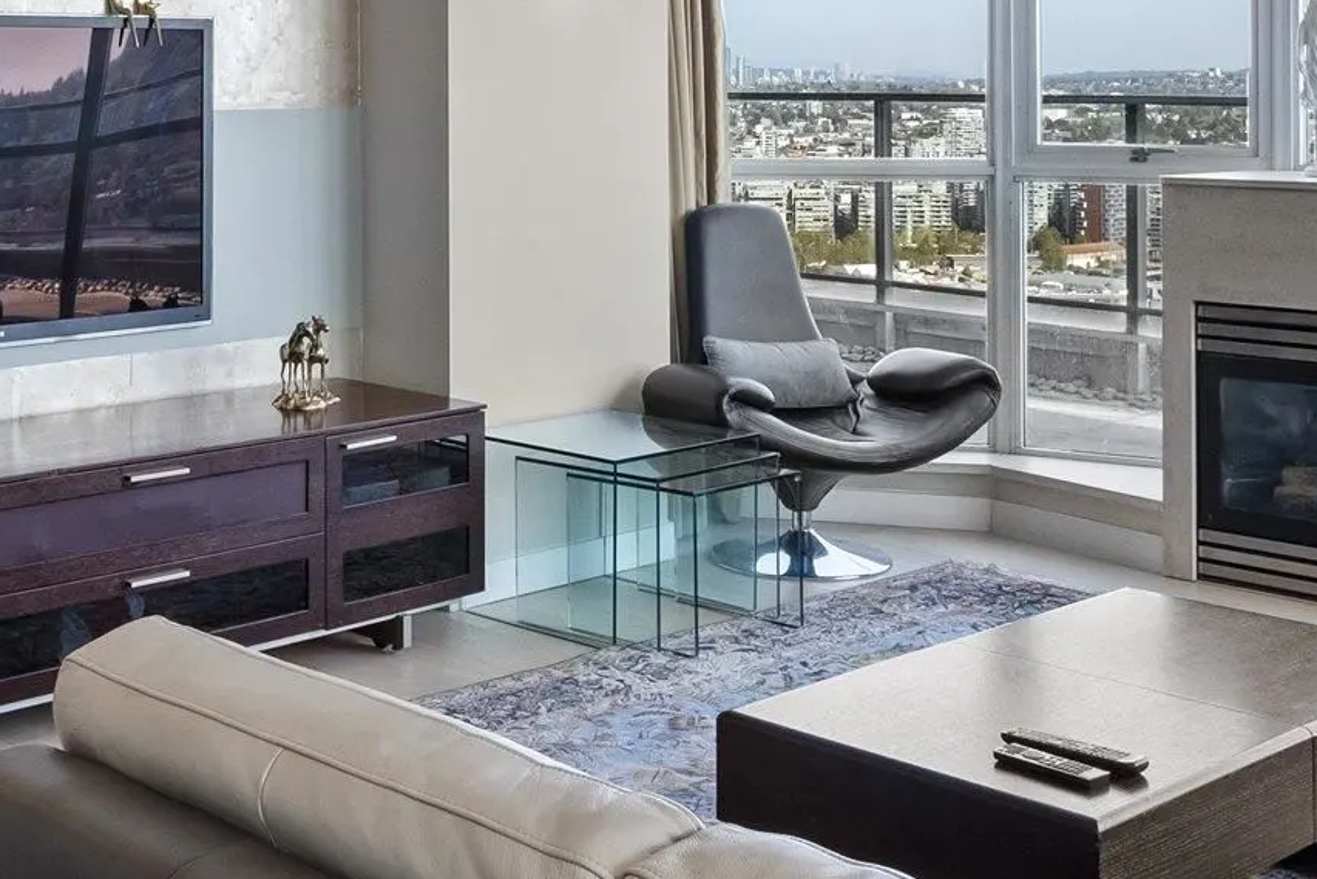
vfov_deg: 24.1
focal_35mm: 54
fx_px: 1976
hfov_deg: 36.4
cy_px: 29
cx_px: 405
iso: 400
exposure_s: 1/80
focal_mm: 10
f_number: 7.1
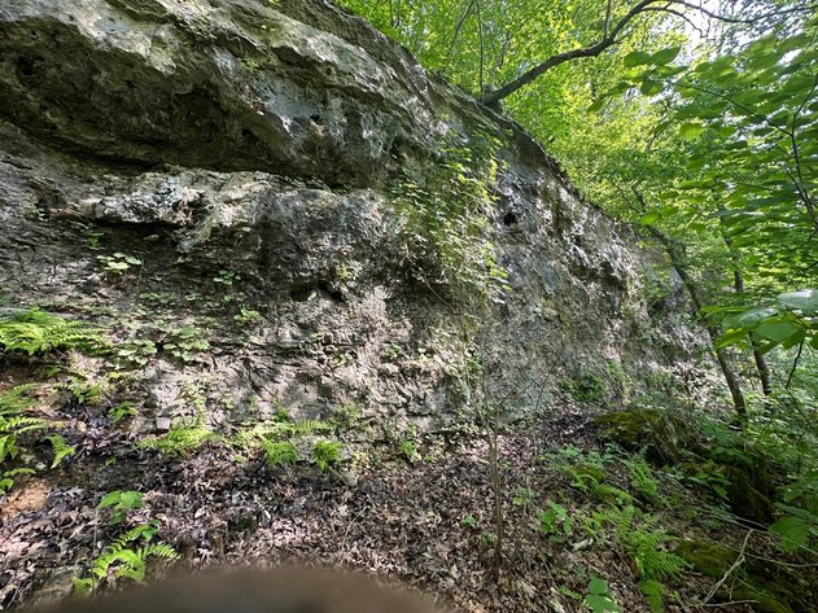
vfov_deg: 85.7
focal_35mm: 14
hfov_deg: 102.1
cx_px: 409
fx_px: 331
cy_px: 306
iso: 40
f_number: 2.2
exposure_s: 1/99
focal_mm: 2.22
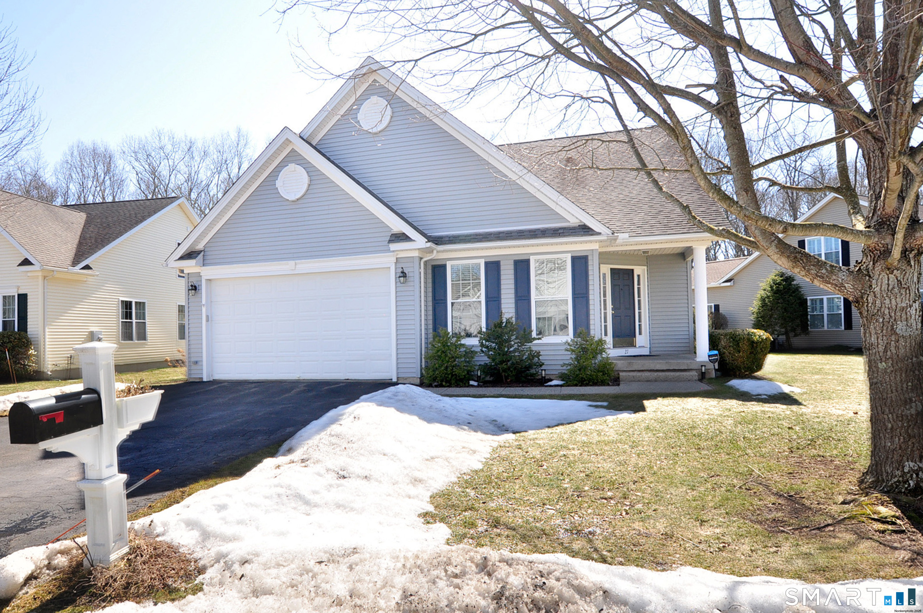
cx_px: 462
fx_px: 499
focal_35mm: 20
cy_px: 306
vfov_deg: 63.1
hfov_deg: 85.5
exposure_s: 1/160
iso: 320
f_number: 9
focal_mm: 13
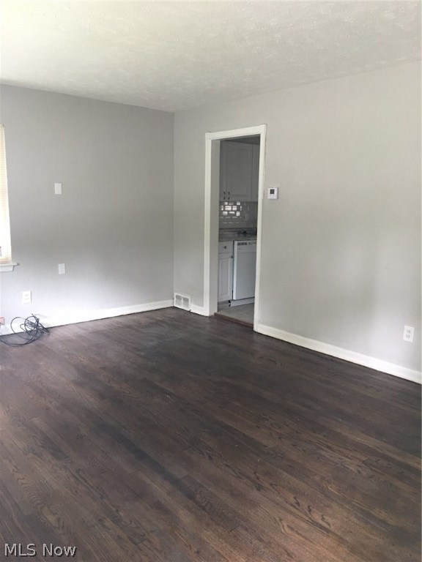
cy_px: 281
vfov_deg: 61.7
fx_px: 471
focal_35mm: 29
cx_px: 211
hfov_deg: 48.2
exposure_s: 1/15
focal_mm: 4.15
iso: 80
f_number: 2.2
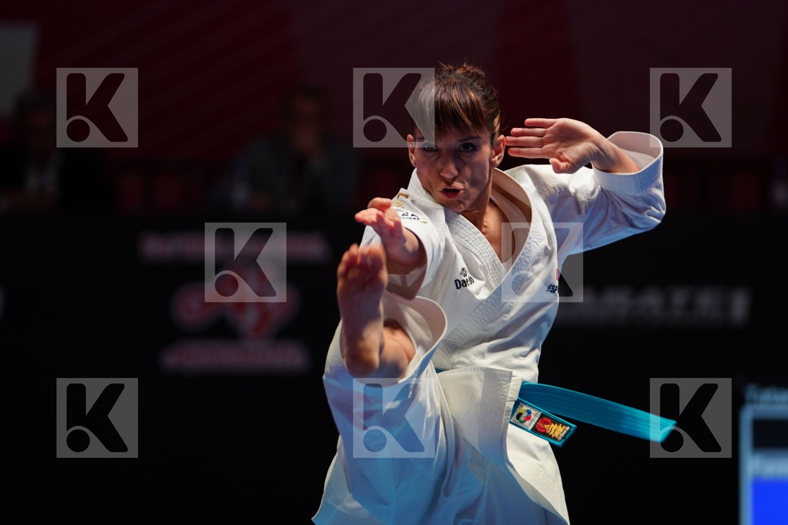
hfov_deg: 7.7
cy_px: 262
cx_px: 394
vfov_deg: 5.1
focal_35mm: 267
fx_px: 5844
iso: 640
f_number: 2.8
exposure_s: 1/500
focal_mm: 178
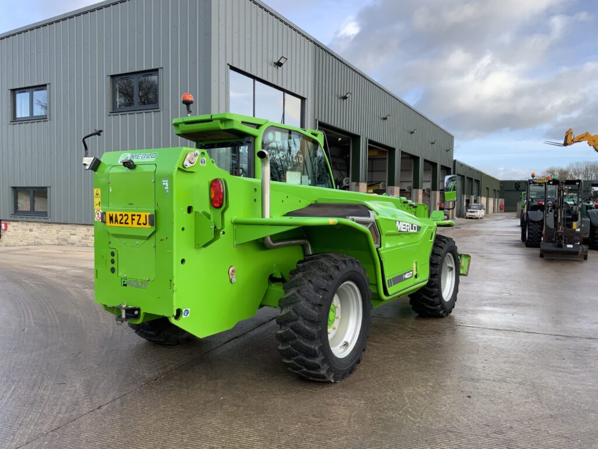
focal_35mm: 29
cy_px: 224
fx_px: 501
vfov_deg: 48.2
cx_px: 299
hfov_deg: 61.7
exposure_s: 1/461
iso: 16
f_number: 1.8
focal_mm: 3
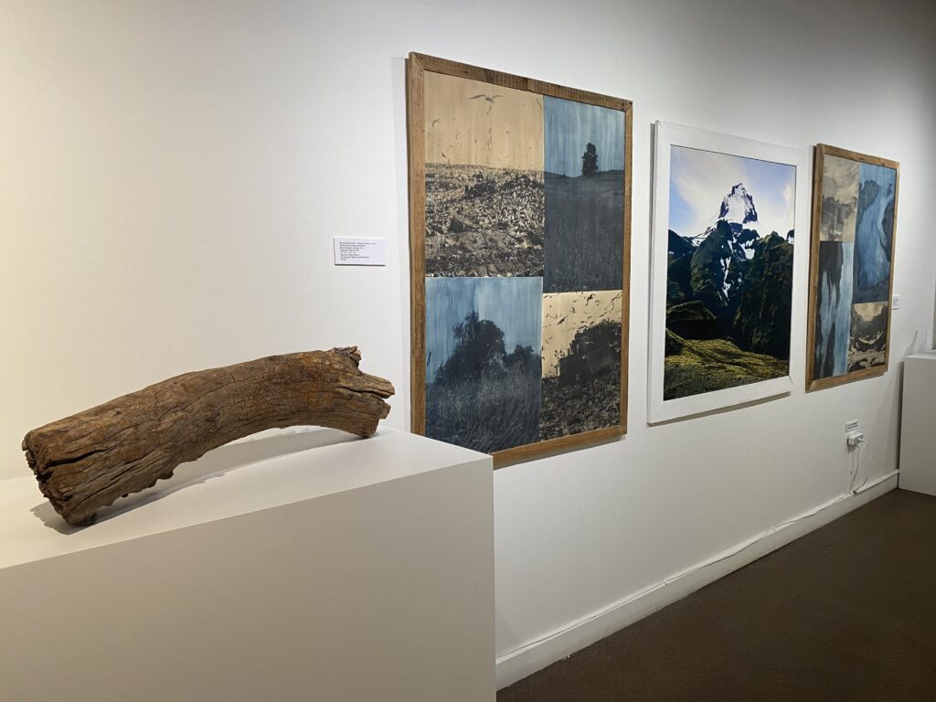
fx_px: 703
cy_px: 351
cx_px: 468
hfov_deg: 67.3
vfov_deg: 53.1
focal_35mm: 26
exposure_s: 1/60
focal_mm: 4.25
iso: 100
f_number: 1.8
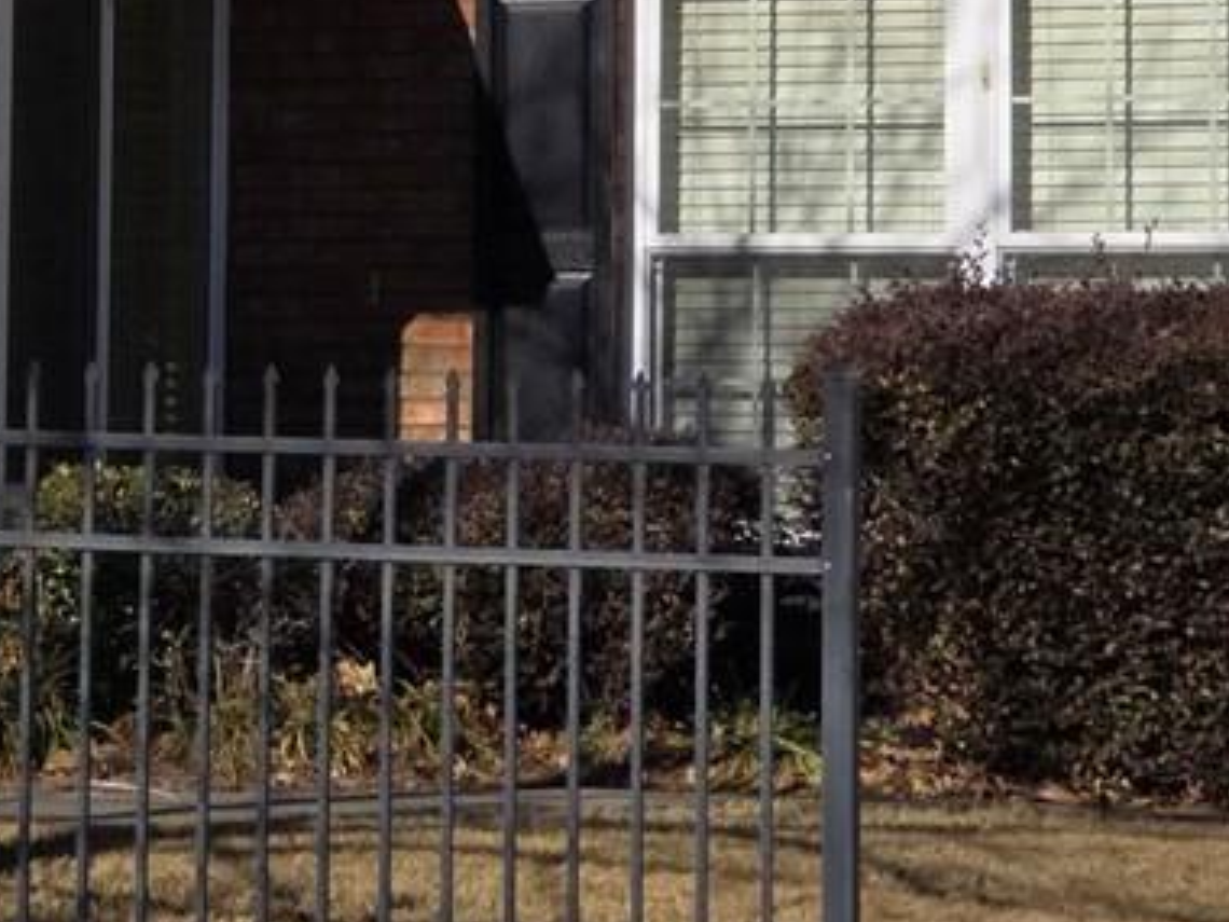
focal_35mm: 186
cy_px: -129
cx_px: -49
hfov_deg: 10.5
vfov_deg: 7.9
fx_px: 6604
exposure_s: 1/4037
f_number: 2.4
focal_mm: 7.9
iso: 50
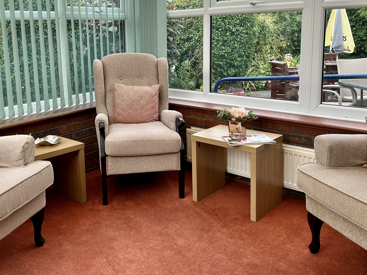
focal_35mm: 37
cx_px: 145
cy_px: 93
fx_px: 392
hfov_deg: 49.8
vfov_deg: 38.3
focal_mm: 5.7
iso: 50
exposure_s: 1/833
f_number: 1.5
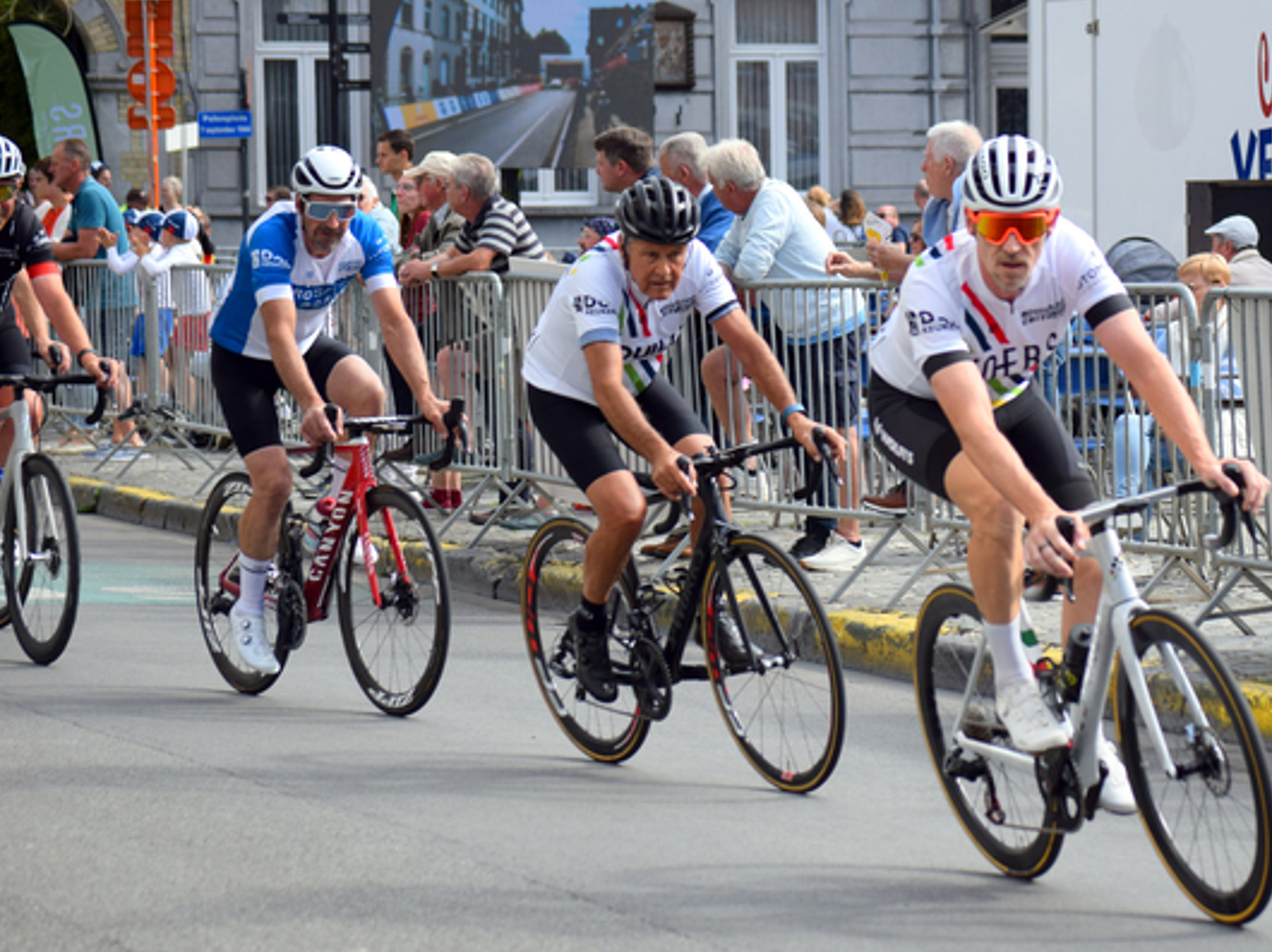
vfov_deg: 11.1
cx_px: 686
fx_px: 4922
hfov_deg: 14.7
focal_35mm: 134
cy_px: 475
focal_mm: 82
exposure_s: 1/1250
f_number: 5.6
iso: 400
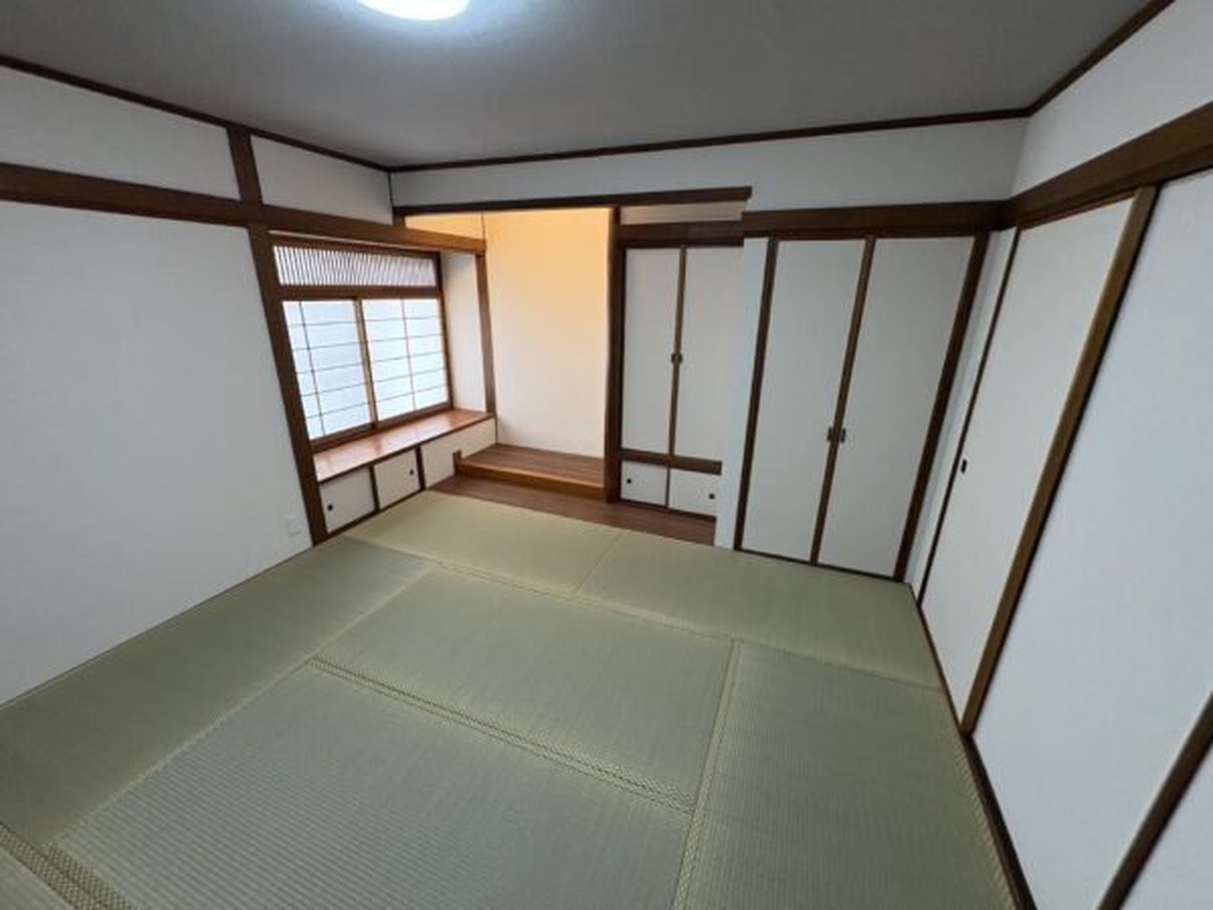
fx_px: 491
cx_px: 606
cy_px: 455
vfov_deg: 85.7
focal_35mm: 14
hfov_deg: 102.1
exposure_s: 1/60
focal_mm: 2.22
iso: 250
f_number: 2.2
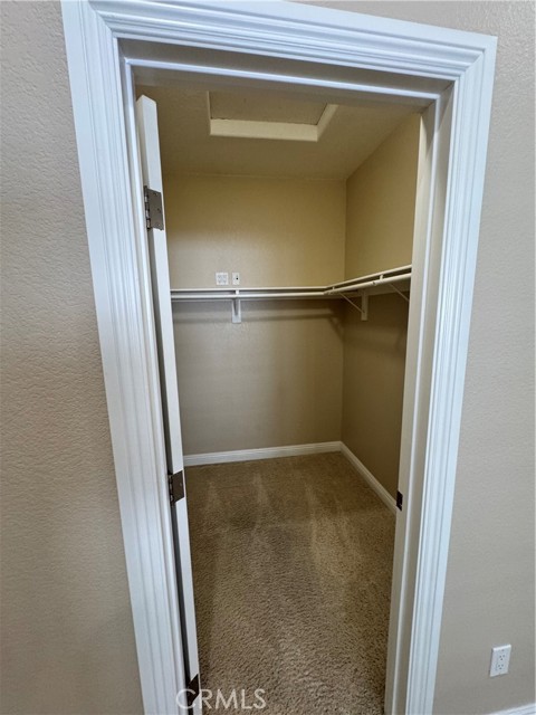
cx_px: 268
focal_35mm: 14
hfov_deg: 85.7
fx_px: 289
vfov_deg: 102.1
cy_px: 358
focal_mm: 2.22
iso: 200
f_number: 2.2
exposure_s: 1/60
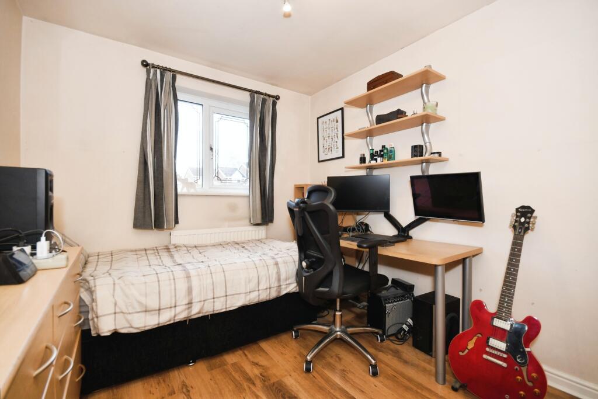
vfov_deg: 77.3
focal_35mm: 15
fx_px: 249
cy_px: 200
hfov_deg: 100.4
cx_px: 299
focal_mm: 10
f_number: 8
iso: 400
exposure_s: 1/60
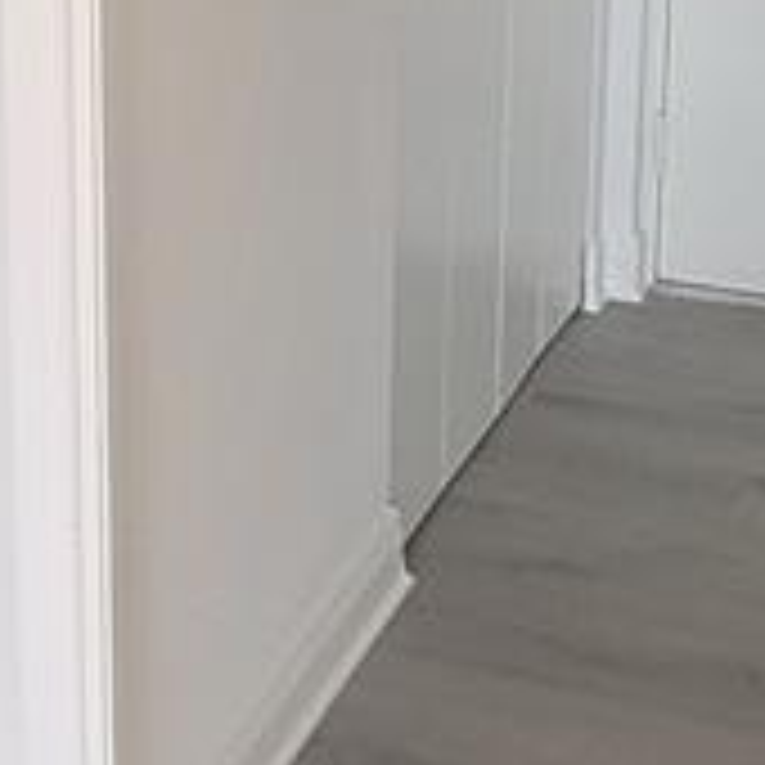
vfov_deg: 20.3
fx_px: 2025
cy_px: -94
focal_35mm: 81
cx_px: 198
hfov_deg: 21.2
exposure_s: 1/60
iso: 160
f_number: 2.2
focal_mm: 2.2
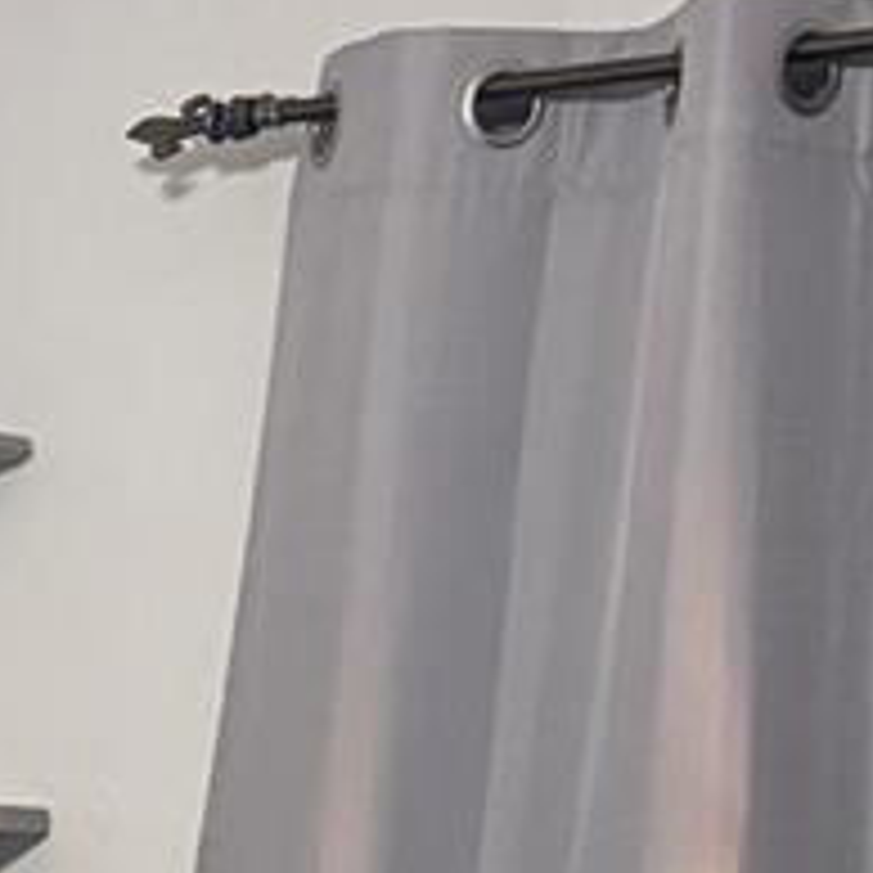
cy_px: 1782
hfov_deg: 12.4
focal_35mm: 131
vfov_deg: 11.8
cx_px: -621
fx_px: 3738
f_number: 1.78
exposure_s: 1/60
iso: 800
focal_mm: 6.76
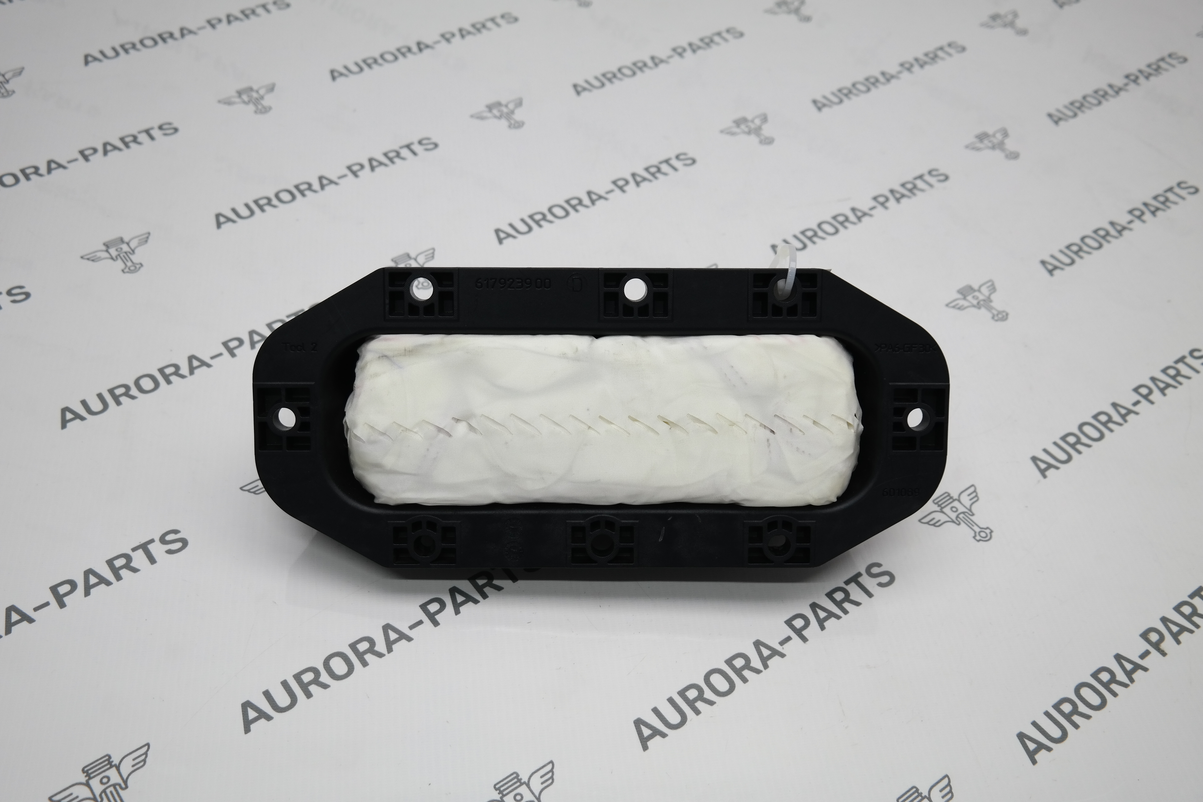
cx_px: 602
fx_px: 1270
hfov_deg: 50.7
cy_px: 401
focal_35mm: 38
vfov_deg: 35.1
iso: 200
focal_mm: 25
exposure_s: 1/100
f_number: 4
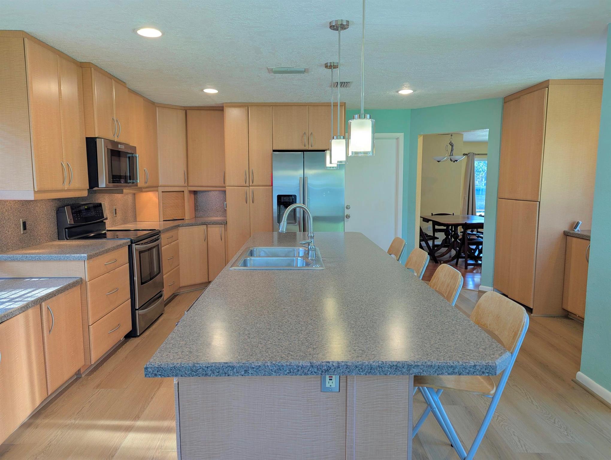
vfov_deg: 56.9
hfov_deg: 71.5
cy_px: 230
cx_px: 306
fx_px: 424
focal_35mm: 24
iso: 49
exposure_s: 1/60
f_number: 1.85
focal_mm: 6.81
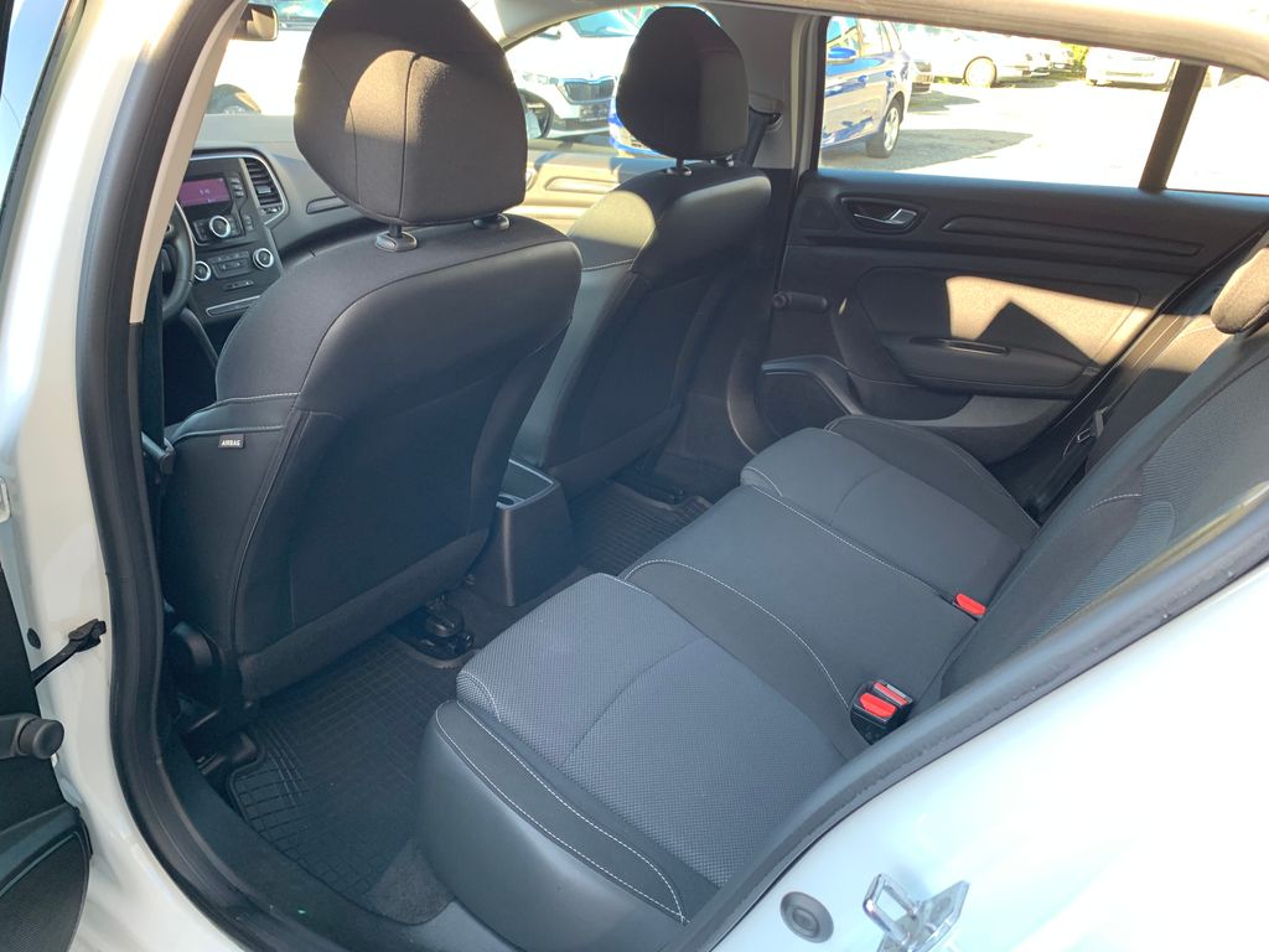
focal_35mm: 26
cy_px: 476
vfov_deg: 53.1
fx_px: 953
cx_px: 634
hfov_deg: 67.3
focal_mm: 4.25
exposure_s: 1/97
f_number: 1.8
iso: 100
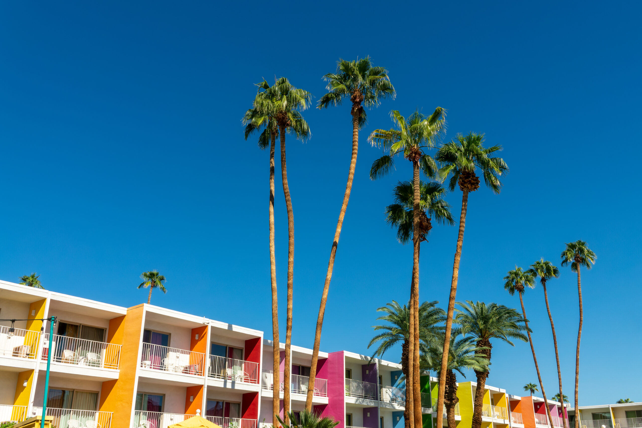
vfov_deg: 42.3
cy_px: 214
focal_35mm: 31
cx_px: 321
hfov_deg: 60.3
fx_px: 553
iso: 200
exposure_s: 1/800
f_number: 8
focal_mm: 11.5
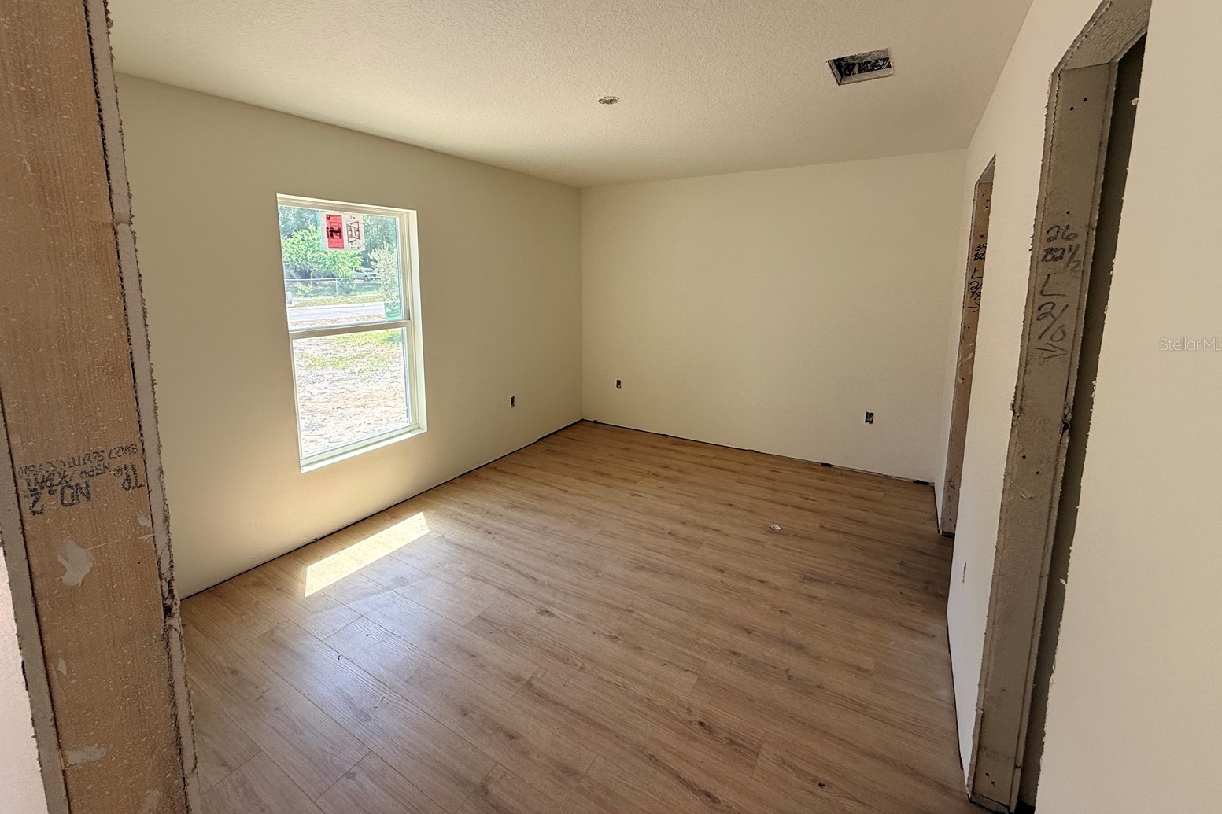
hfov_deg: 100.4
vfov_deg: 76.8
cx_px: 604
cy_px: 344
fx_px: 509
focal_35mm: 15
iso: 64
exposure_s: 1/167
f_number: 2.2
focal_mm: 2.22
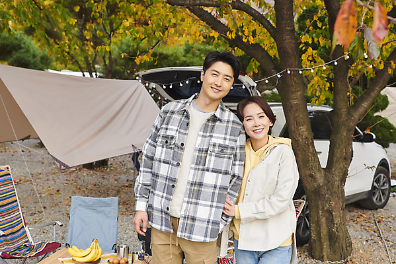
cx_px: 198
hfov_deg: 48.4
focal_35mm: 40
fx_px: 440
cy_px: 132
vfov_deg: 33.4
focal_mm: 40
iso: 800
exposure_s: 1/800
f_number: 4.5
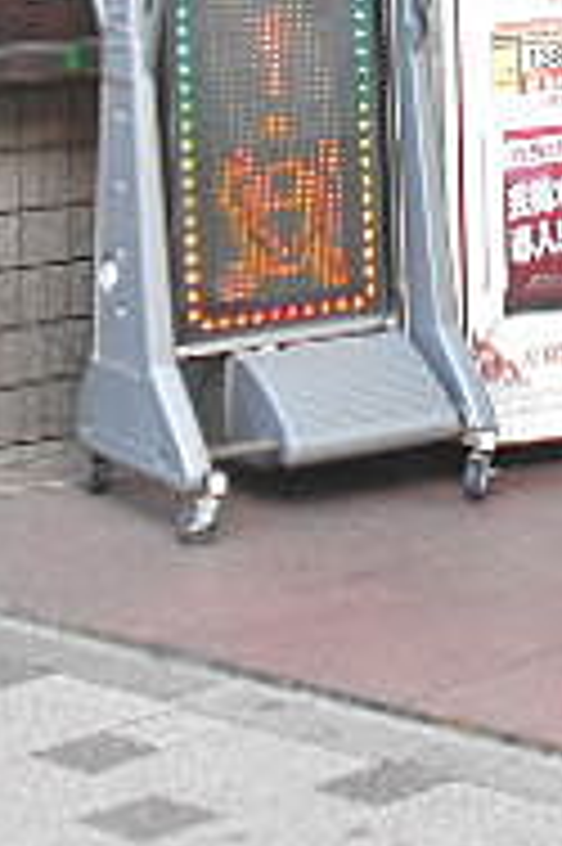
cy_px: -184
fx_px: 3237
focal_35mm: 138
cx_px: 638
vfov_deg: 14.4
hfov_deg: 9.8
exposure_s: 1/40
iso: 80
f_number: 3.9
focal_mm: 6.7
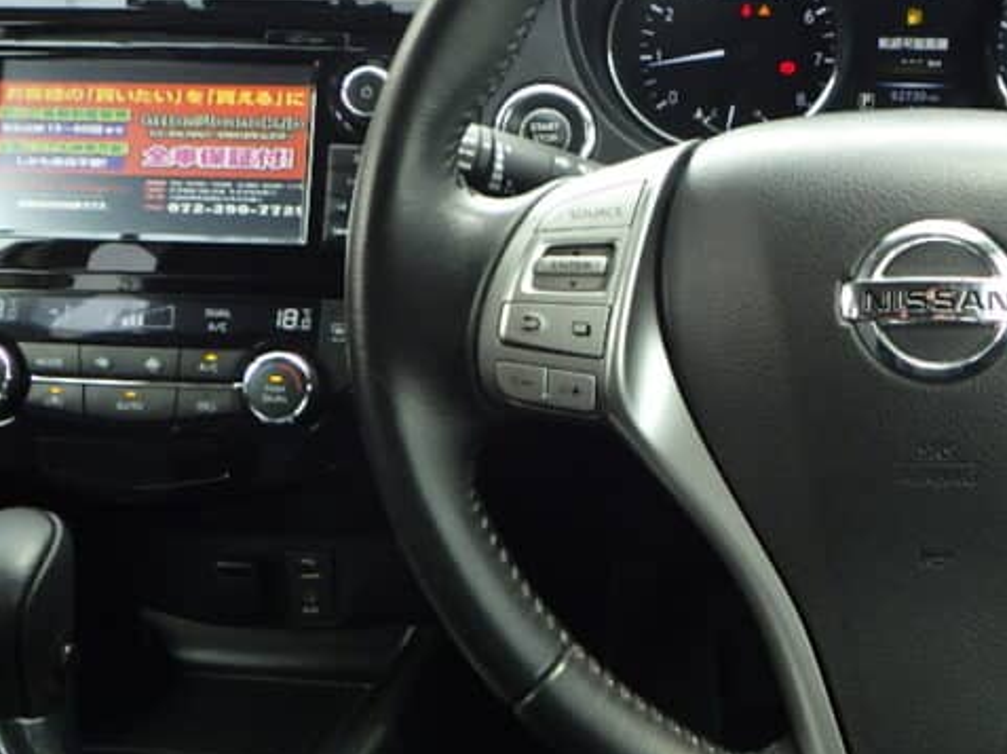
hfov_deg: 39.2
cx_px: 775
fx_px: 1366
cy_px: 249
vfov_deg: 30.6
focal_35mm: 47
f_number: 3.5
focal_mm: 5
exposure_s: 1/45
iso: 125
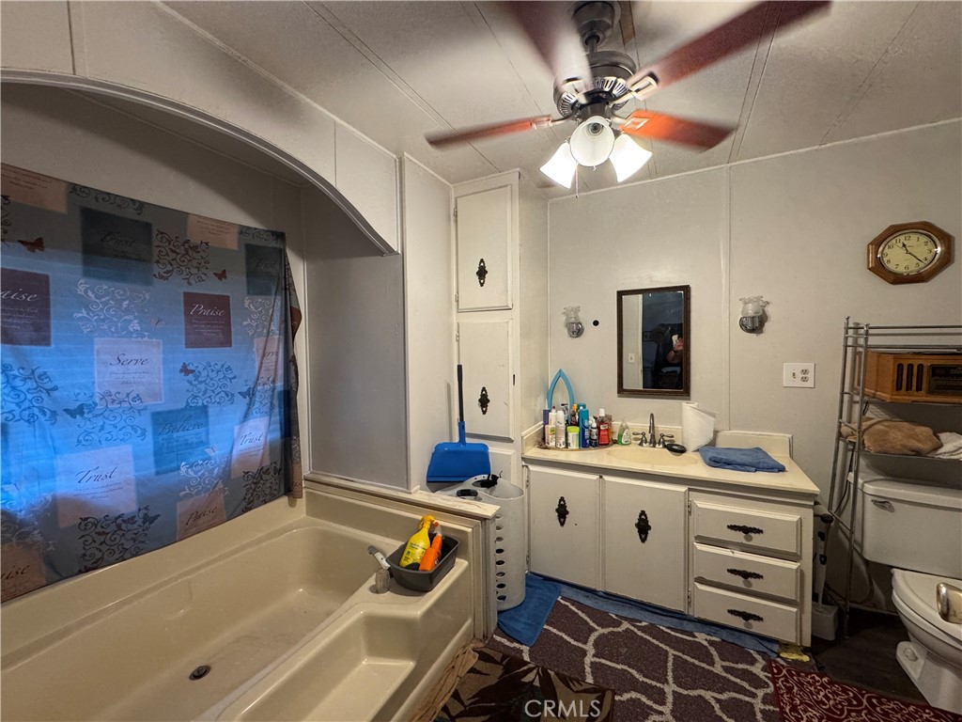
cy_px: 361
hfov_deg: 102.1
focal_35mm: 14
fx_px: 389
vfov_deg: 85.7
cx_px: 481
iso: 250
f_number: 2.2
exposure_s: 1/60
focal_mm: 2.22
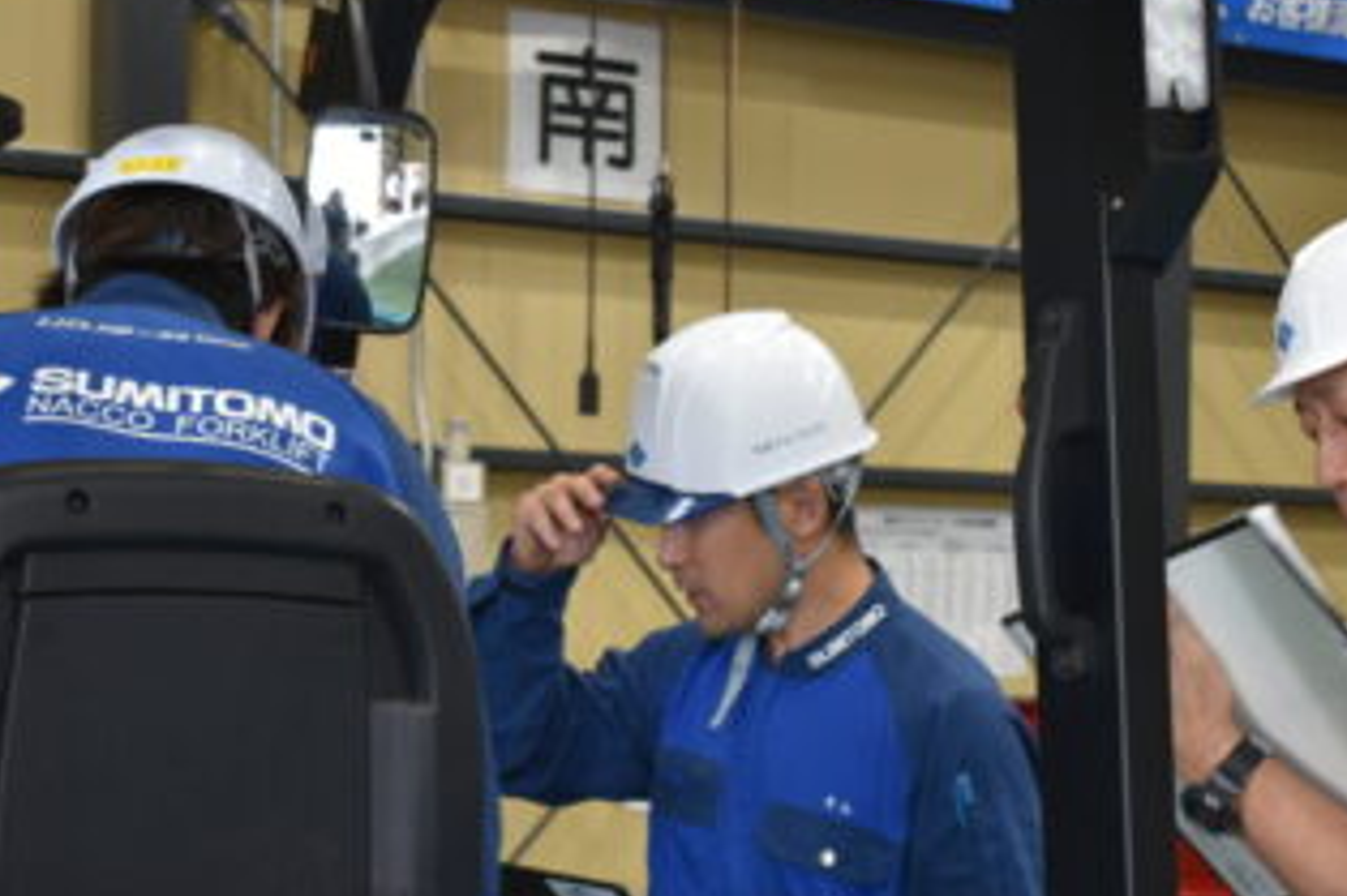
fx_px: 3216
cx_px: 725
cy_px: 615
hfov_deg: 23.7
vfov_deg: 15.8
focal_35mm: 86
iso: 450
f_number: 4.8
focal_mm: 36
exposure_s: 1/60
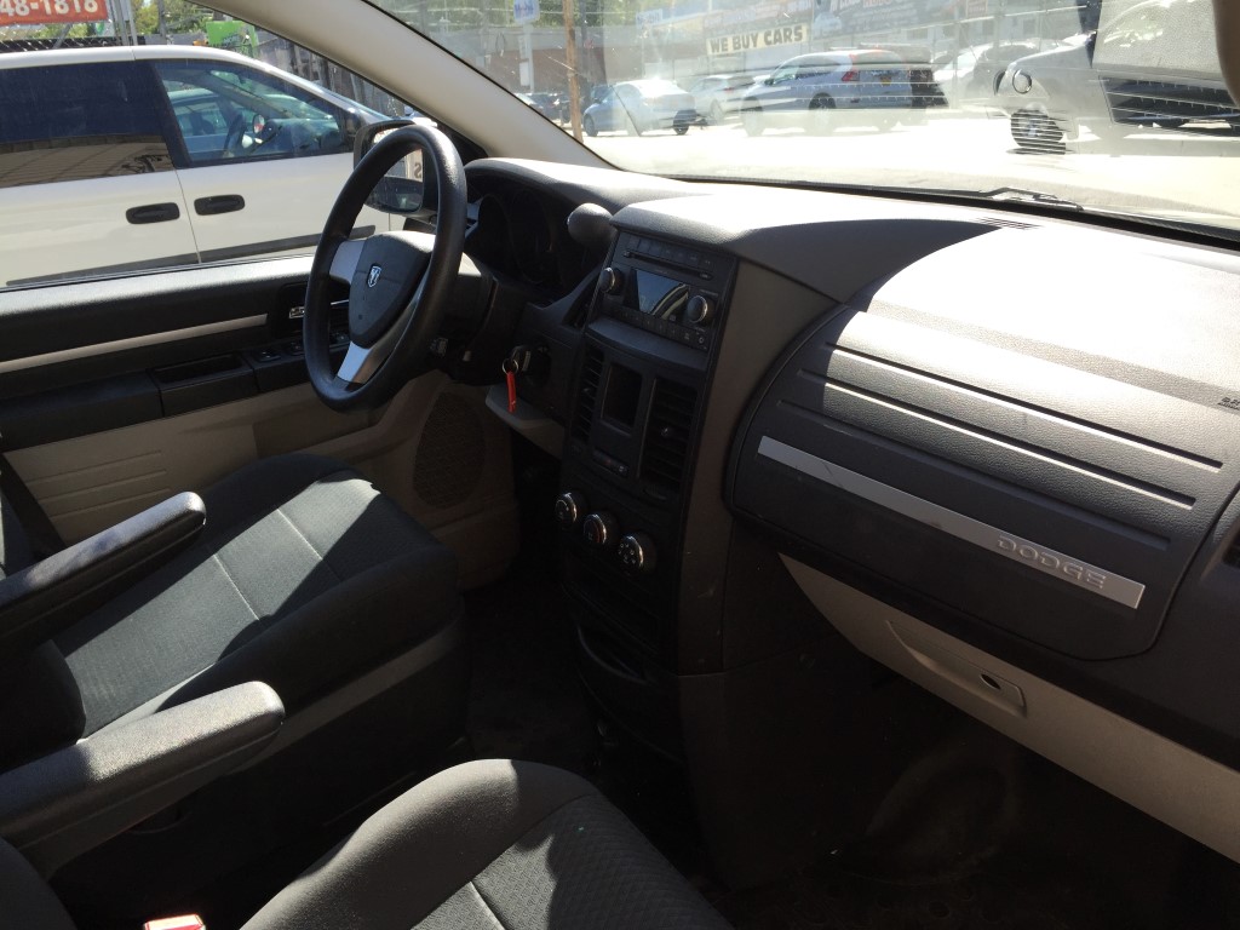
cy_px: 465
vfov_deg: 48.2
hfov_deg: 61.7
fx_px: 1039
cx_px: 620
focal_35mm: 29
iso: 32
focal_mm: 4.15
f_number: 2.2
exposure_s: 1/455
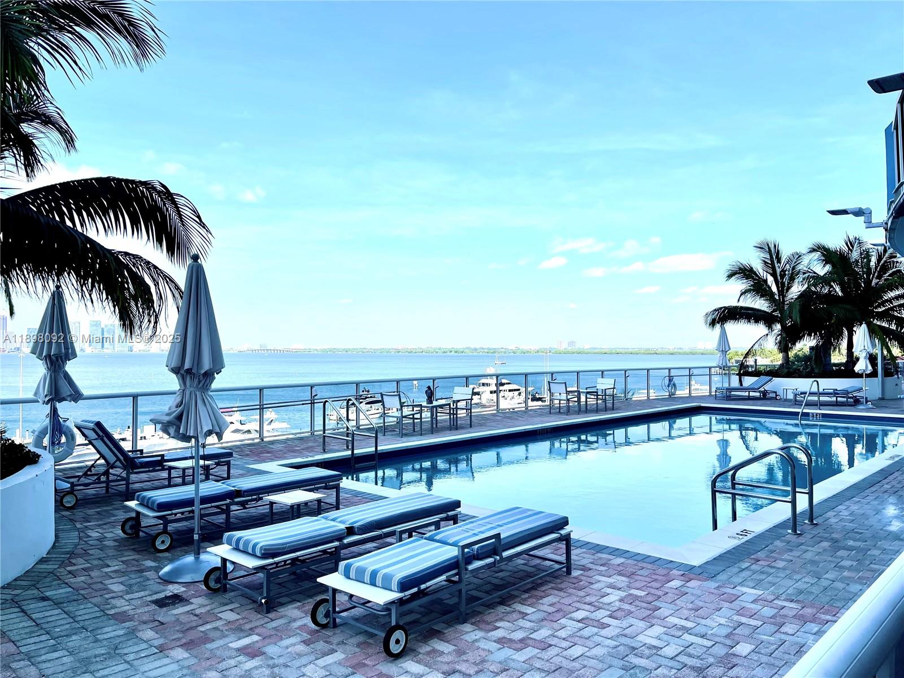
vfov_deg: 53.1
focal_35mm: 26
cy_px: 339
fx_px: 679
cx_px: 452
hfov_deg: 67.3
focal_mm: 5.1
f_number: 1.6
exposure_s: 1/3448
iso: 32
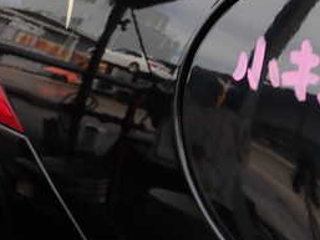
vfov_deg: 21.0
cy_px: 157
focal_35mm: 70
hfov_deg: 26.5
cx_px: 308
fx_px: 647
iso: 100
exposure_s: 1/50
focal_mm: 5.4
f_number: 6.3
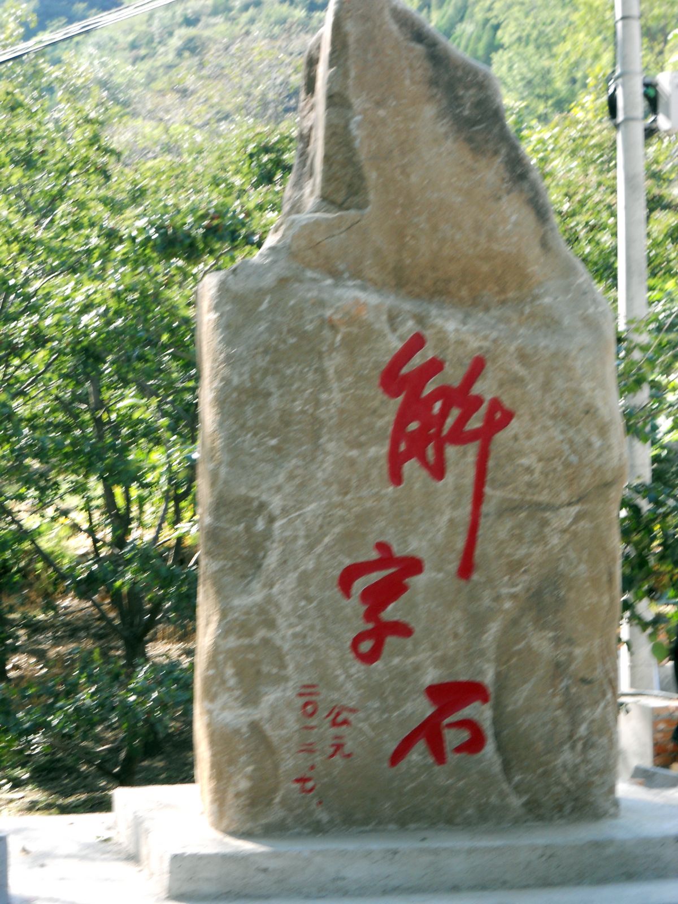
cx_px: 339
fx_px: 2011
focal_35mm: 77
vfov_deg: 25.3
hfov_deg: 19.1
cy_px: 452
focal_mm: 13.9
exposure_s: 1/30
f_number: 5.9
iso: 80
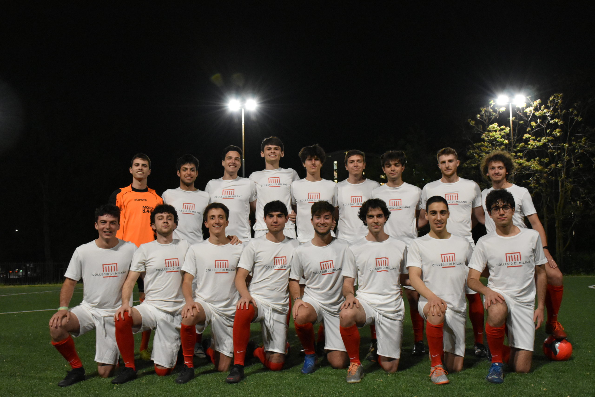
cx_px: 298
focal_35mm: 36
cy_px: 198
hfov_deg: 53.1
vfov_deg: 36.9
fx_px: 595
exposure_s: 1/60
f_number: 5
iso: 4500
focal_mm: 24
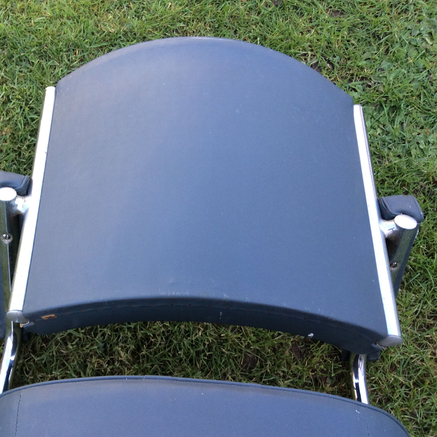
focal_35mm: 38
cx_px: 155
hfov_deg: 43.4
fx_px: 543
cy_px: 219
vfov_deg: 43.9
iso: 32
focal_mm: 3.3
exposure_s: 1/100
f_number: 2.4
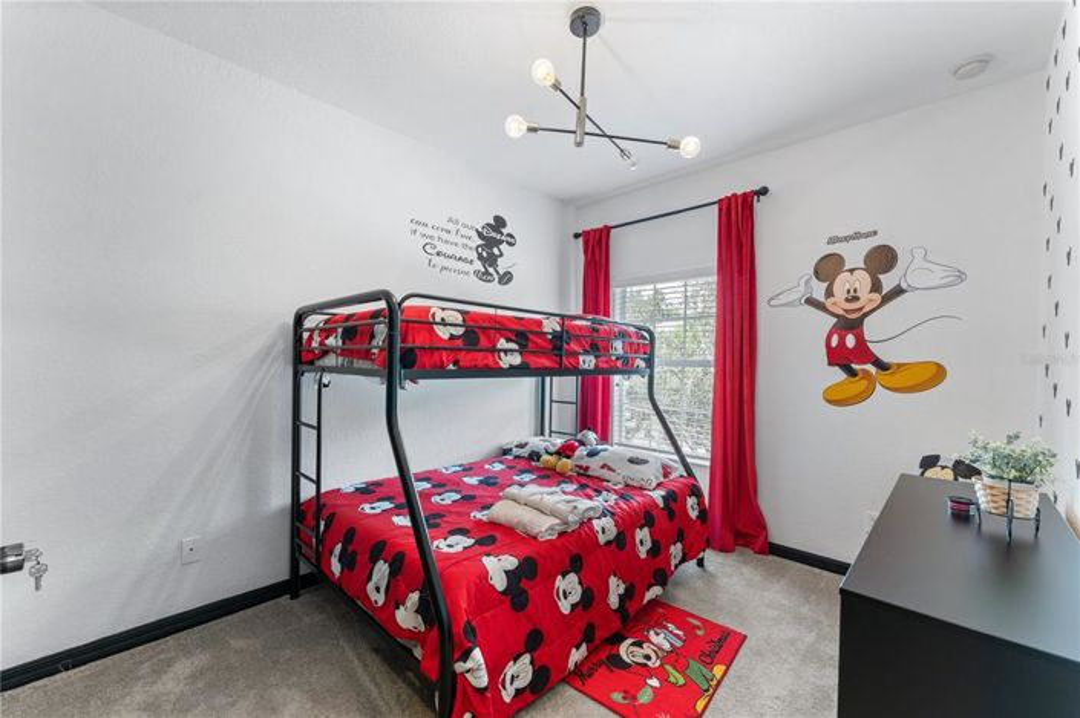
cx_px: 540
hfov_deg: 104.3
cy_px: 359
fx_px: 420
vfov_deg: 81.1
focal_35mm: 14
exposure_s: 1/4
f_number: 6.3
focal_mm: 14
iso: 320
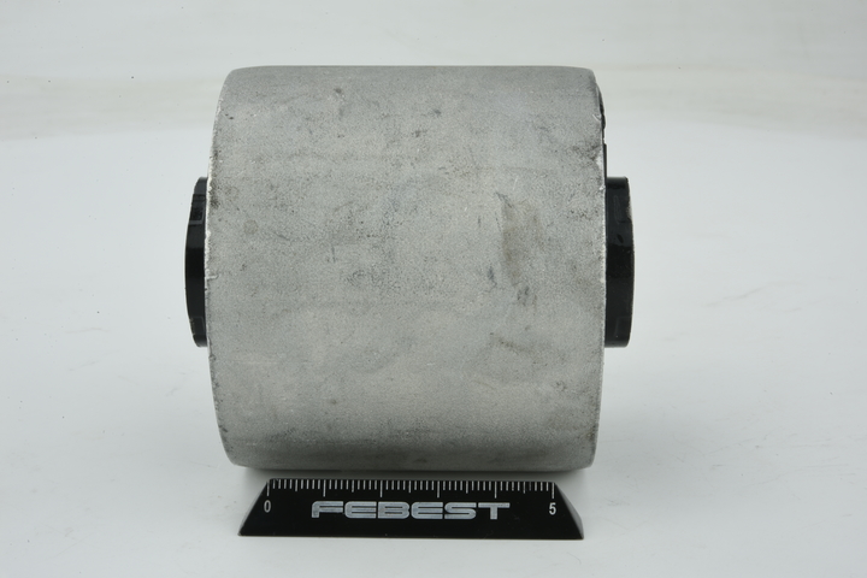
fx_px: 1445
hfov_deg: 33.4
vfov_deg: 22.6
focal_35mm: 60
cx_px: 434
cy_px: 289
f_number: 36
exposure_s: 1/2.5
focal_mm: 60
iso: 64
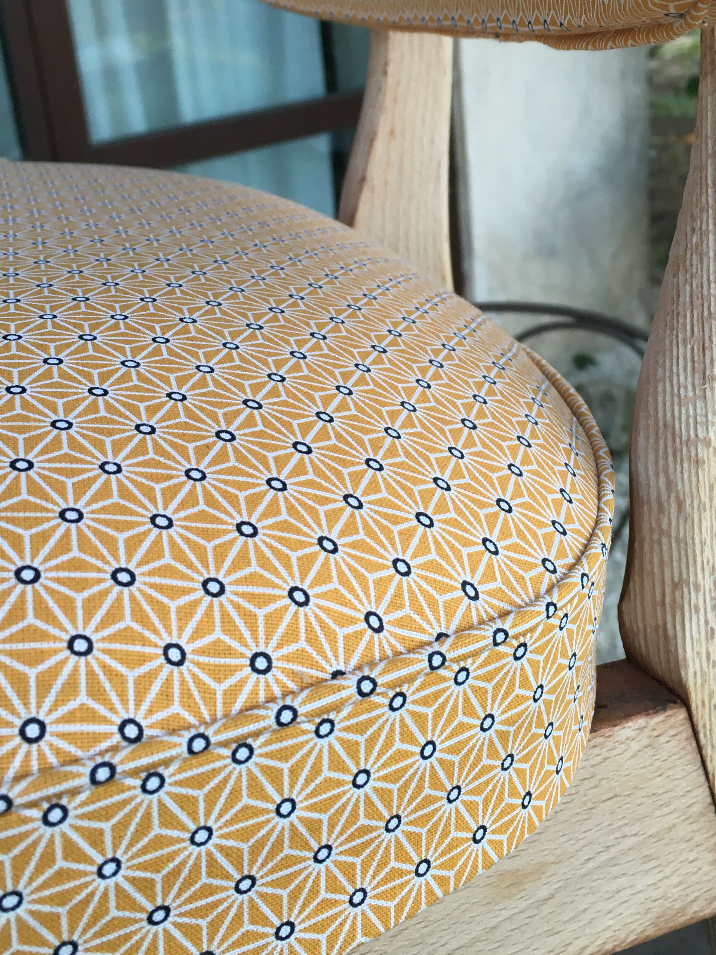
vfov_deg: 43.4
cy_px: 345
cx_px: 372
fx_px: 1186
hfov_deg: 33.6
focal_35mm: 43
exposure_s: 1/33
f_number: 2.2
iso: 25
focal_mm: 4.15
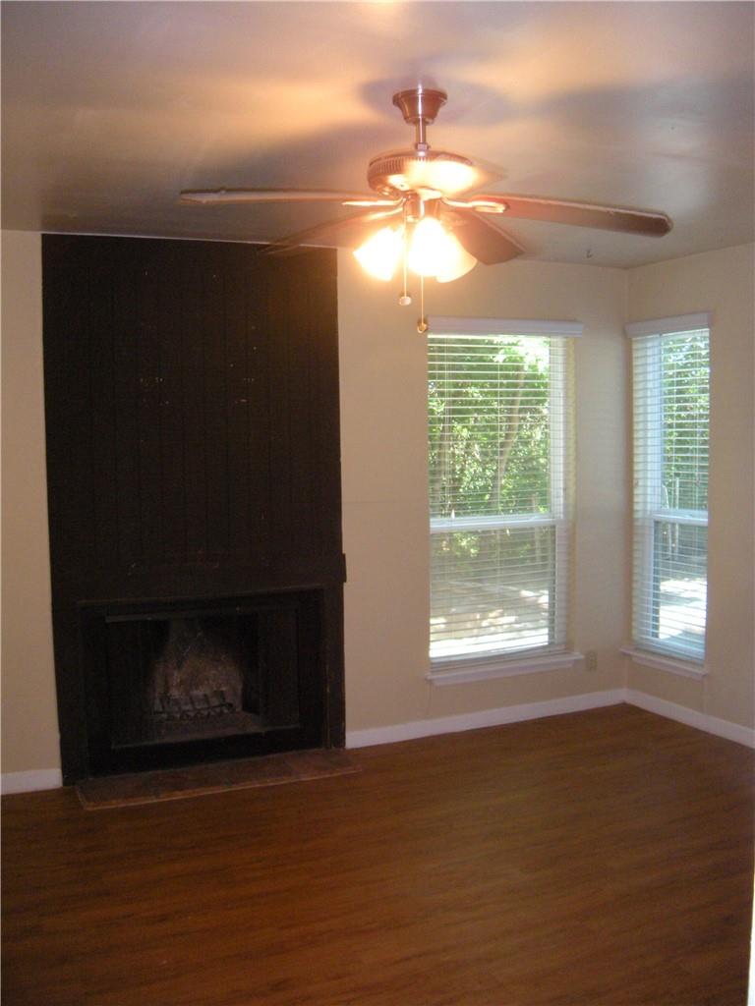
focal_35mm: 35
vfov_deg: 52.6
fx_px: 1018
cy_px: 503
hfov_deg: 40.7
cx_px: 378
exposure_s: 1/34.7
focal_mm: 5.9
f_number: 3.8
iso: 261
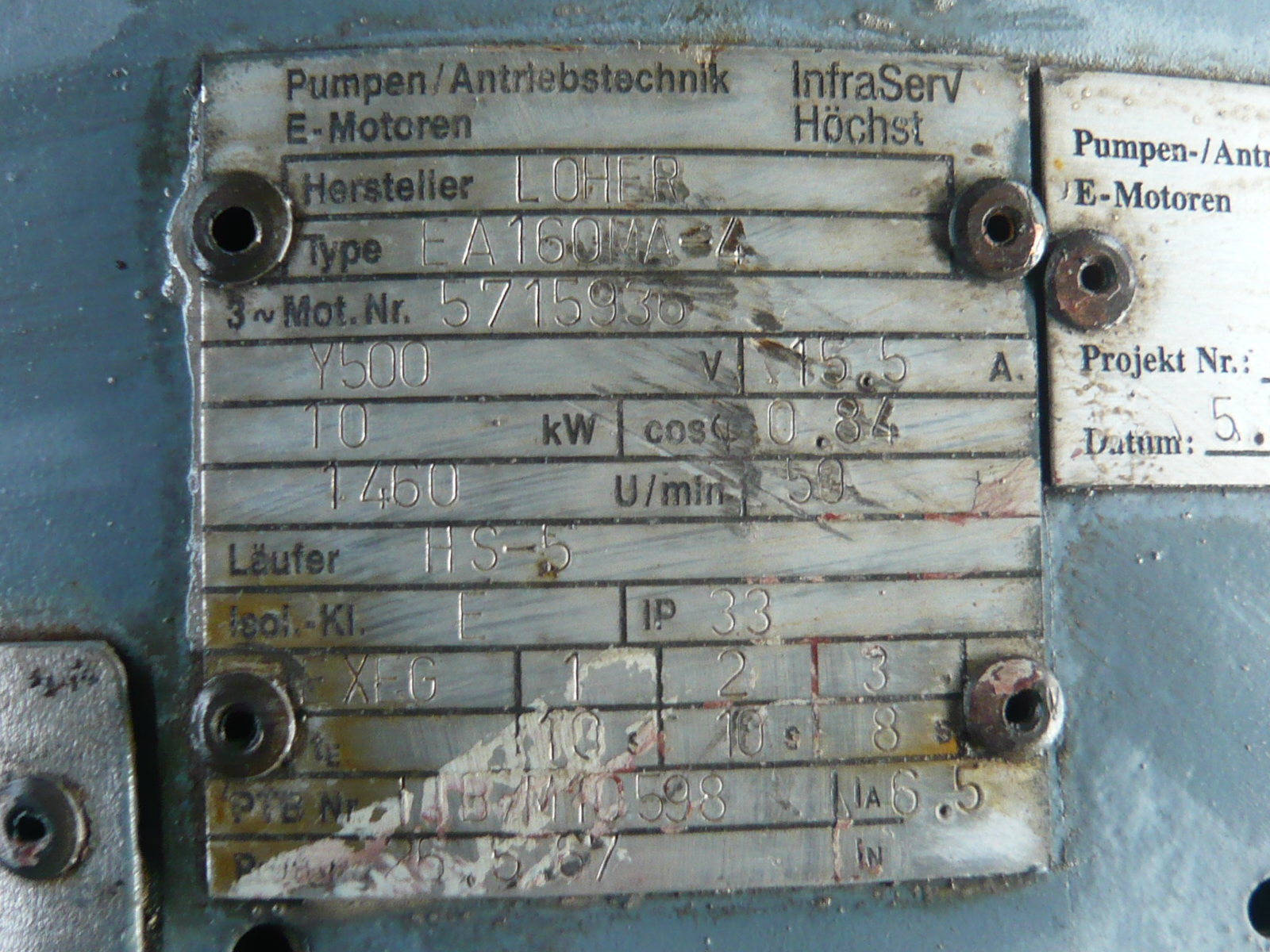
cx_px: 635
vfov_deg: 32.2
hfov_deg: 42.1
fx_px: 1651
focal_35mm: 45
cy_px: 476
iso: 200
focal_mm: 4.9
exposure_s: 1/10
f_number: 2.9
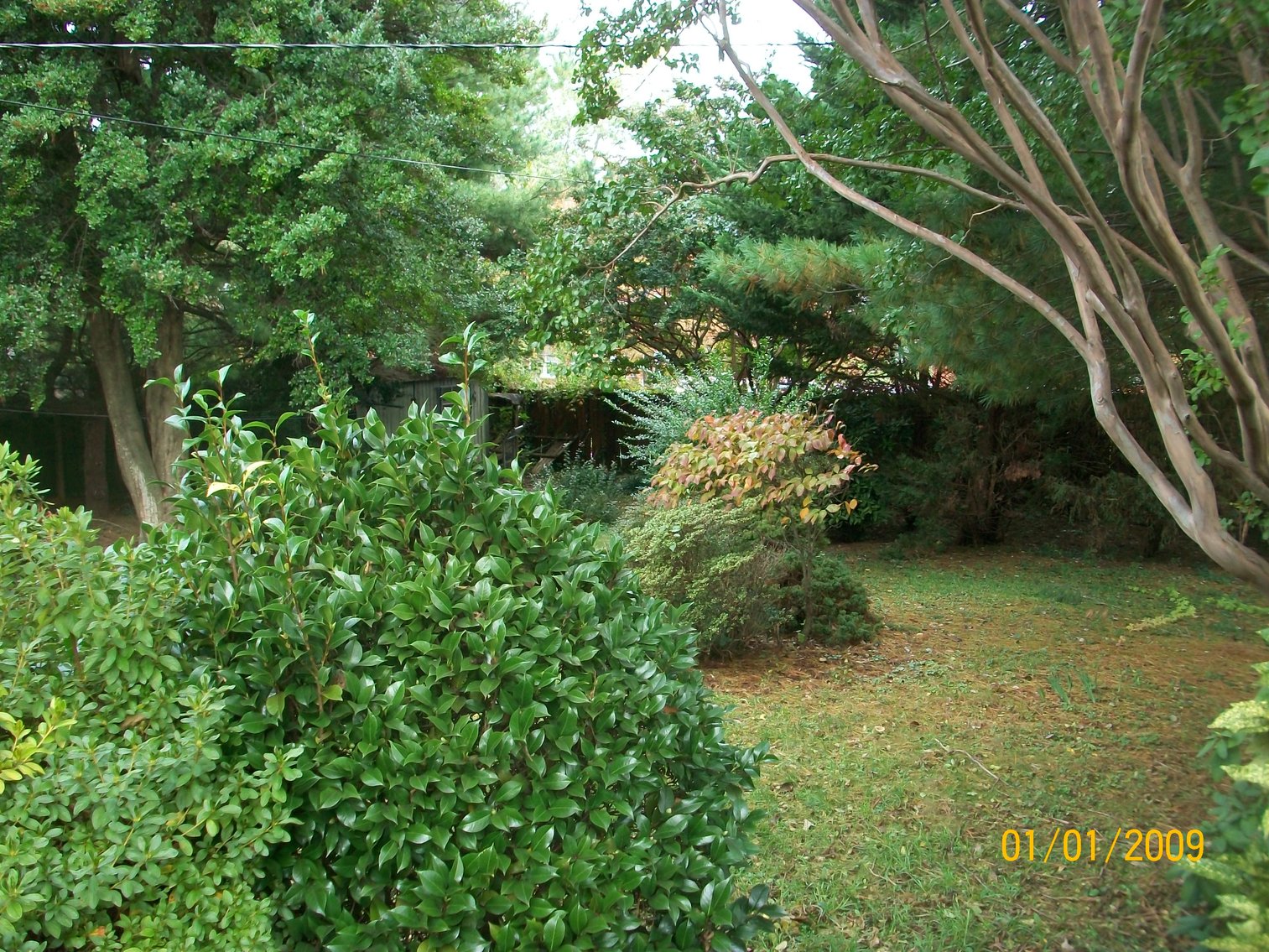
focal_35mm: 34
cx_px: 634
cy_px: 476
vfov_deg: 41.8
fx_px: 1247
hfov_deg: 54.0
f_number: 2.8
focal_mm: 5.7
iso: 80
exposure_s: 1/60
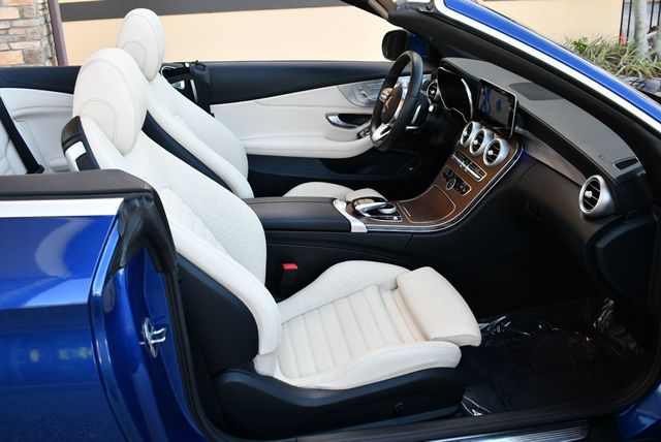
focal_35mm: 36
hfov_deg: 53.1
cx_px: 330
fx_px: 662
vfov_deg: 36.9
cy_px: 221
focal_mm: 18
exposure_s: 1/250
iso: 400
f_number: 3.5
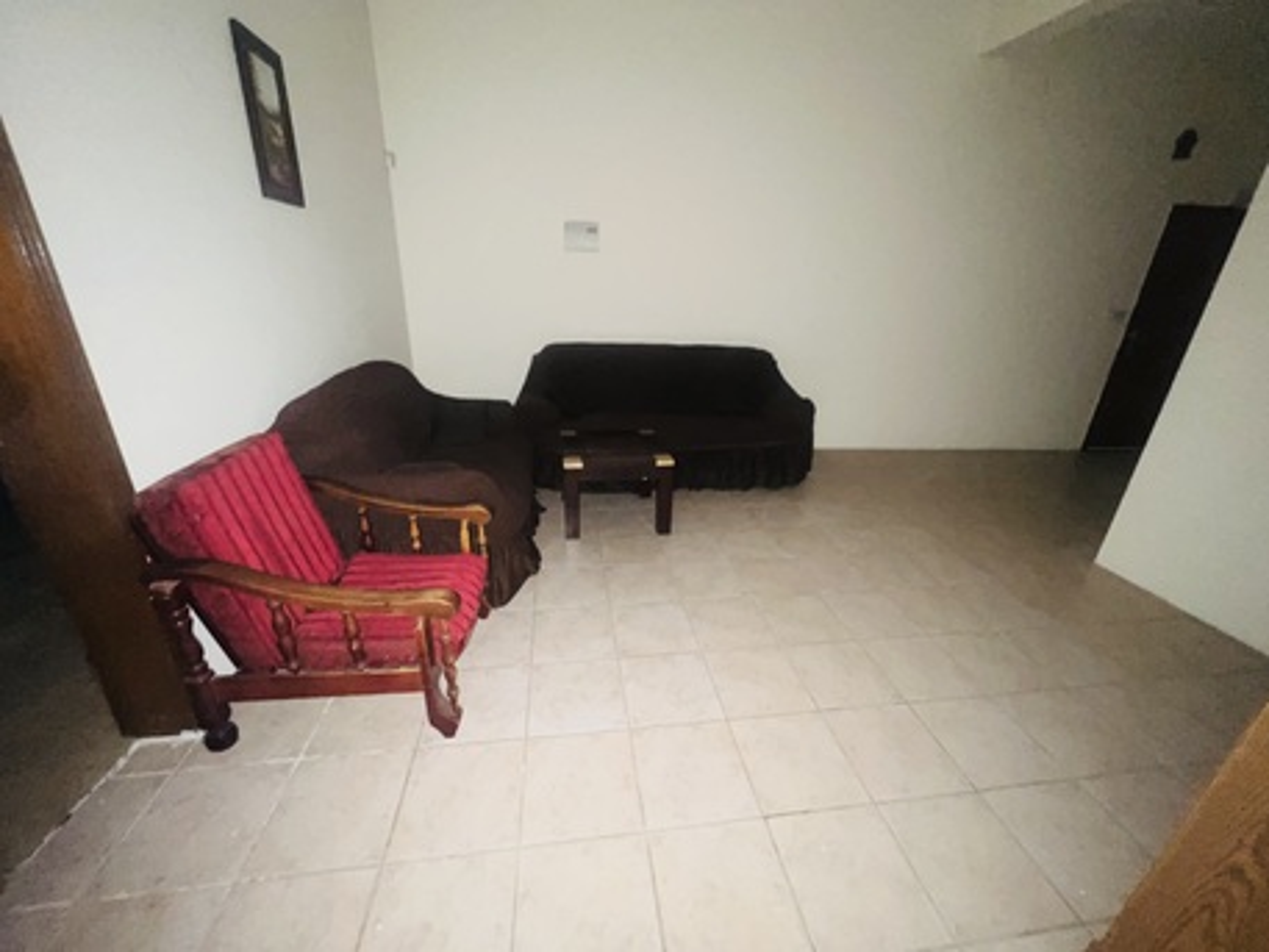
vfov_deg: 89.9
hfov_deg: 106.2
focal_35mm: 13
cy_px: 476
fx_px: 477
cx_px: 634
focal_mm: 1.57
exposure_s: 1/16
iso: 500
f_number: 1.8
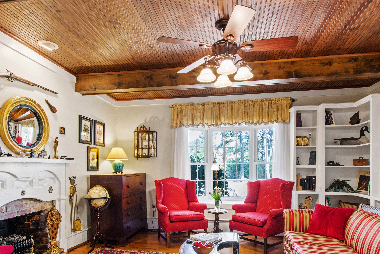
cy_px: 167
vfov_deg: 54.1
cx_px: 192
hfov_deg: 76.1
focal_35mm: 23
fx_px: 243
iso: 100
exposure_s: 1.6
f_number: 8
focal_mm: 10
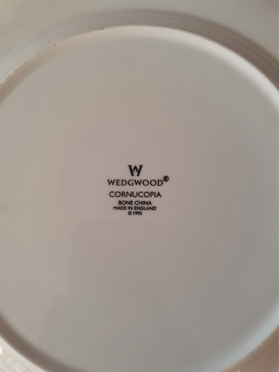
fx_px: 290
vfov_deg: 65.3
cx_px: 140
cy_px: 186
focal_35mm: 27
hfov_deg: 51.4
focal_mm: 3.6
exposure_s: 1/50
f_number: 1.9
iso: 80
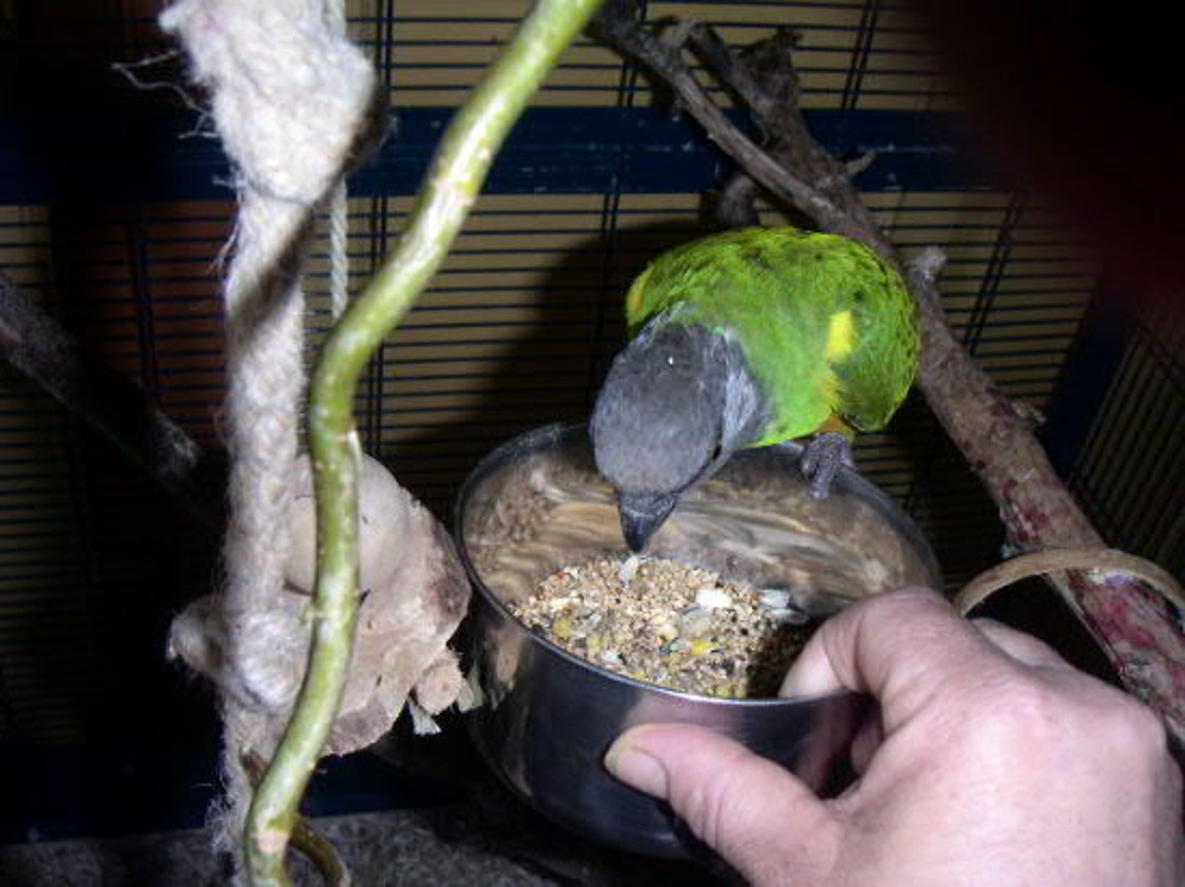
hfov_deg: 49.0
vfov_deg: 37.7
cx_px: 592
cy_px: 444
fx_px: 1300
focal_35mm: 38
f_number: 6.6
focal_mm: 6
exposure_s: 1/50
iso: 160
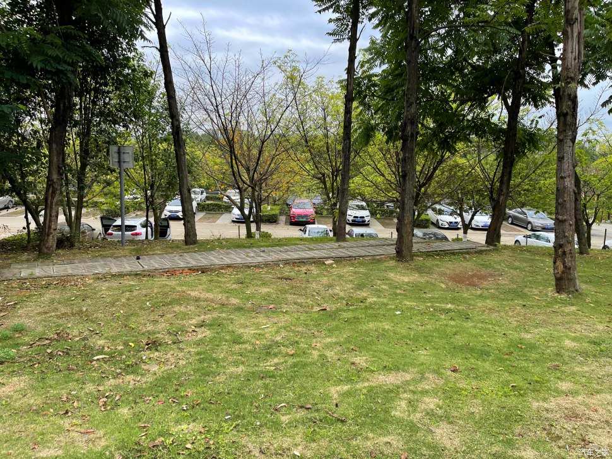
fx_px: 460
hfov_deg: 67.3
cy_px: 230
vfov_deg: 53.0
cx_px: 306
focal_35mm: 26
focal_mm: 5.1
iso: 32
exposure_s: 1/1225
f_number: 1.6
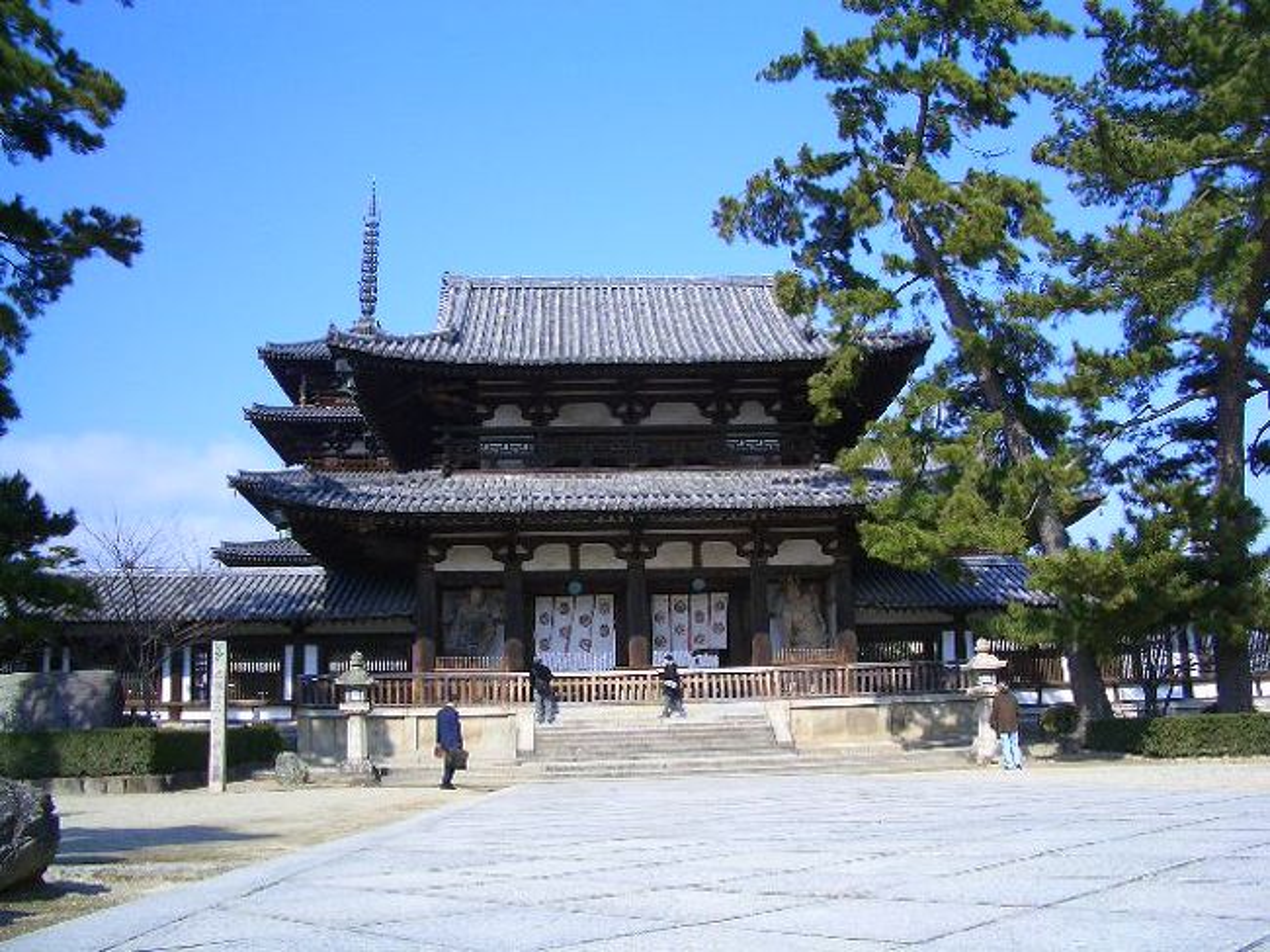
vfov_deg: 40.7
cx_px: 635
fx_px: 1284
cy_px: 476
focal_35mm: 35
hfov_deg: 52.6
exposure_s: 1/400
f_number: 4.3
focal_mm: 5.8
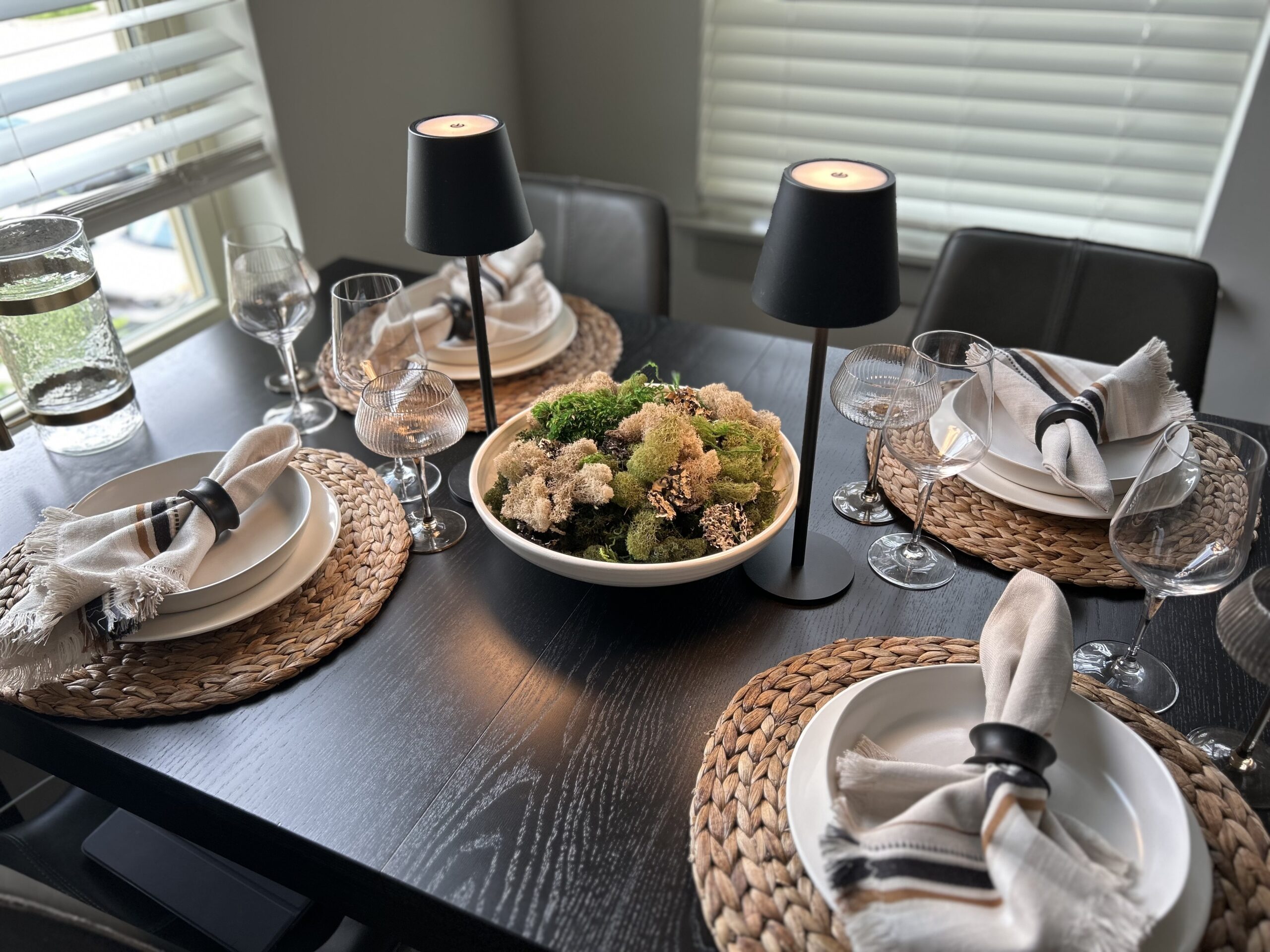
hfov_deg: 67.3
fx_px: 954
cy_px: 476
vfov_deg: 53.1
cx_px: 635
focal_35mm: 26
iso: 64
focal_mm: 5.7
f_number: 1.5
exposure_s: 1/121
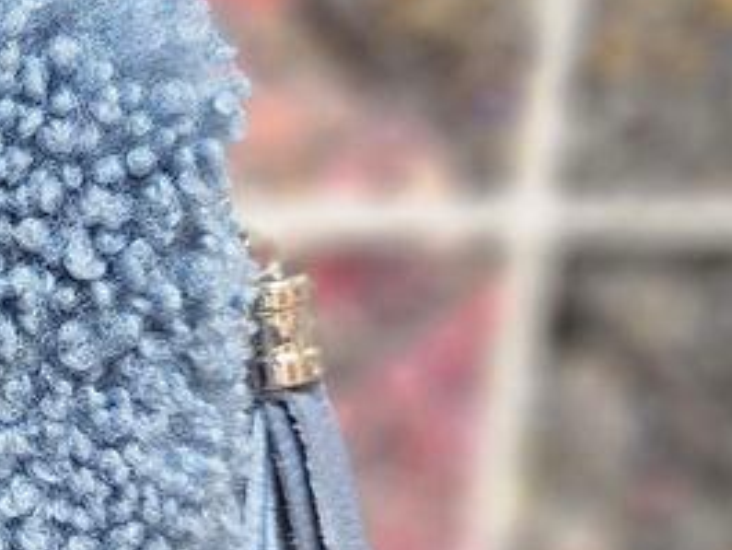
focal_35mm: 68
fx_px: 1439
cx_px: -257
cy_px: 348
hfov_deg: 24.4
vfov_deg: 21.6
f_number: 1.8
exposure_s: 1/100
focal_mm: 5
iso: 500
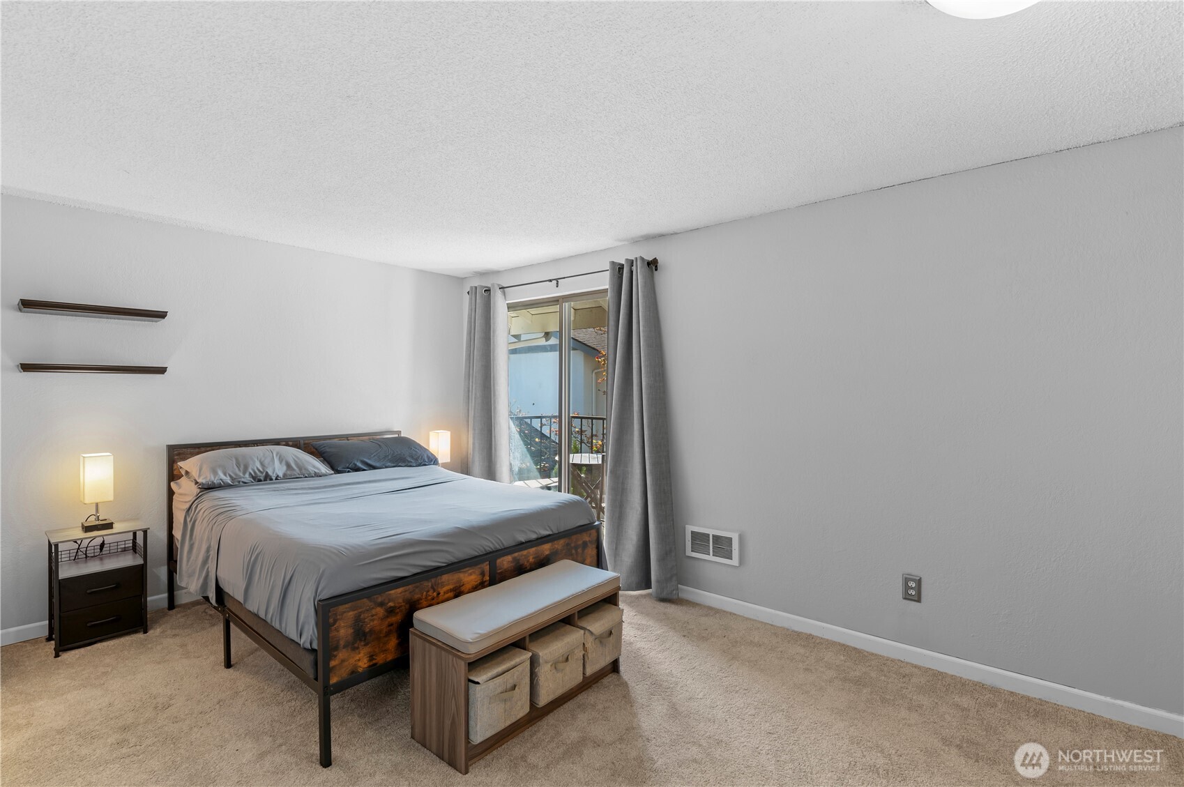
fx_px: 526
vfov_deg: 73.6
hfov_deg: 96.8
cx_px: 592
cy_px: 394
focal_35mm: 16
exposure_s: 1/2
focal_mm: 16
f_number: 8
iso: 200
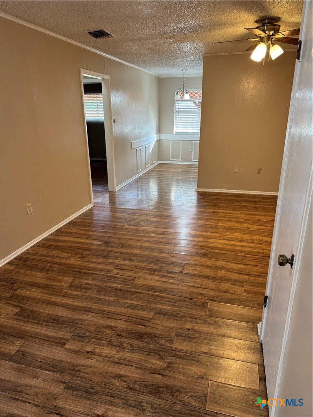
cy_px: 208
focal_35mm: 24
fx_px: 289
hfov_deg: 56.8
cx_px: 156
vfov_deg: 71.6
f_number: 1.78
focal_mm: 6.76
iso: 200
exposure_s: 1/60
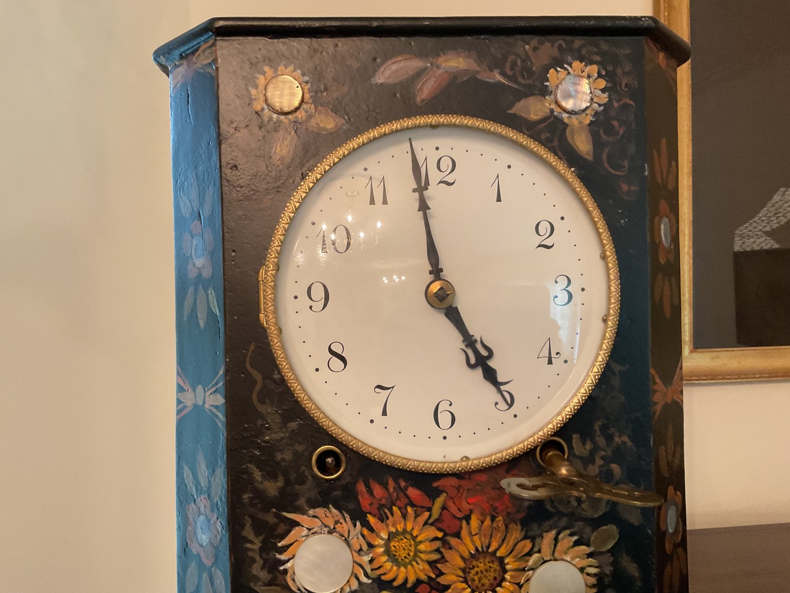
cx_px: 395
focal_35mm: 29
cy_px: 296
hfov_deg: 61.7
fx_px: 662
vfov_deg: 48.2
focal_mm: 3
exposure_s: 1/60
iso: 200
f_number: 1.8
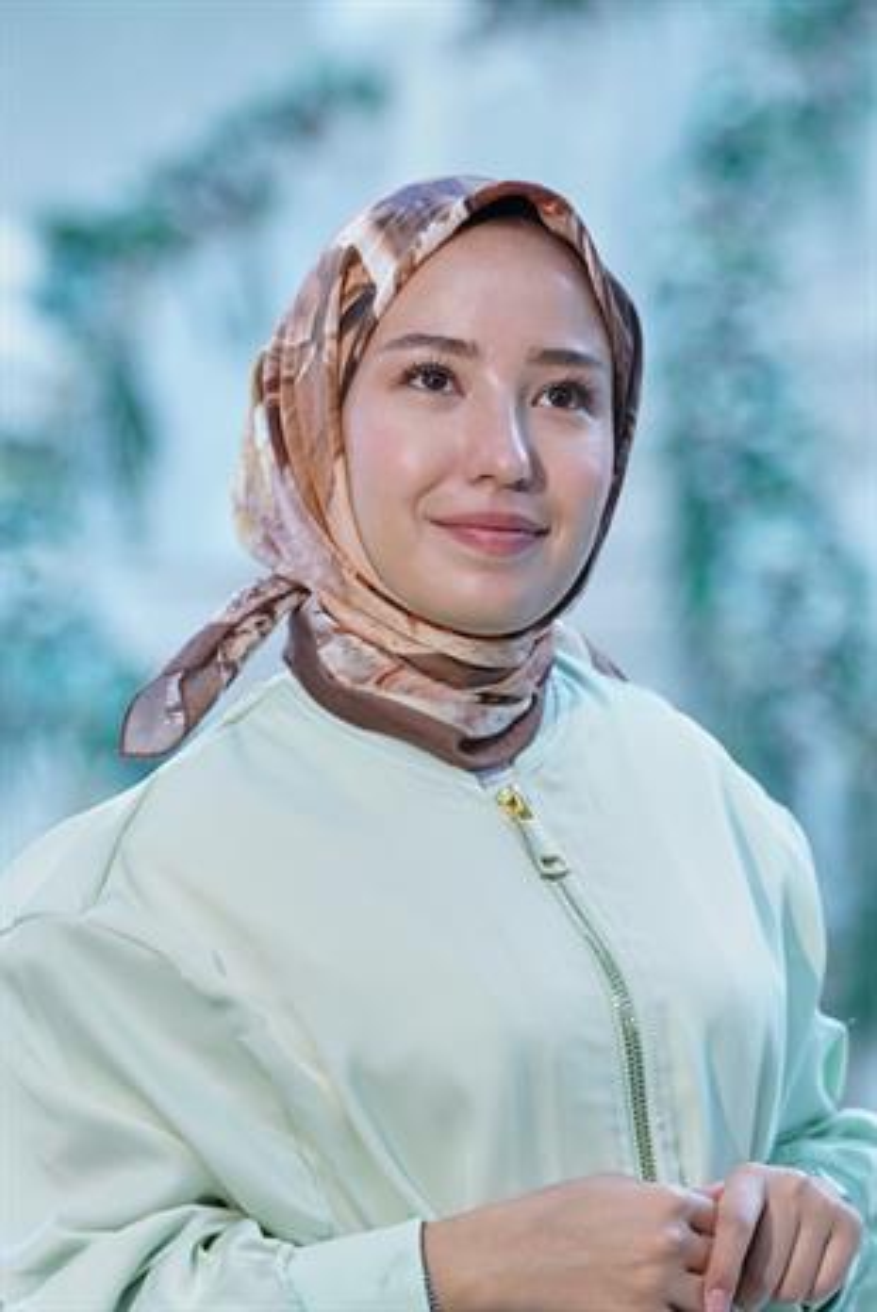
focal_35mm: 115
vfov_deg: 17.8
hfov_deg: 11.9
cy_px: 656
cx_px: 438
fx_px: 4196
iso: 640
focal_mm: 115
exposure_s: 1/200
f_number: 3.5
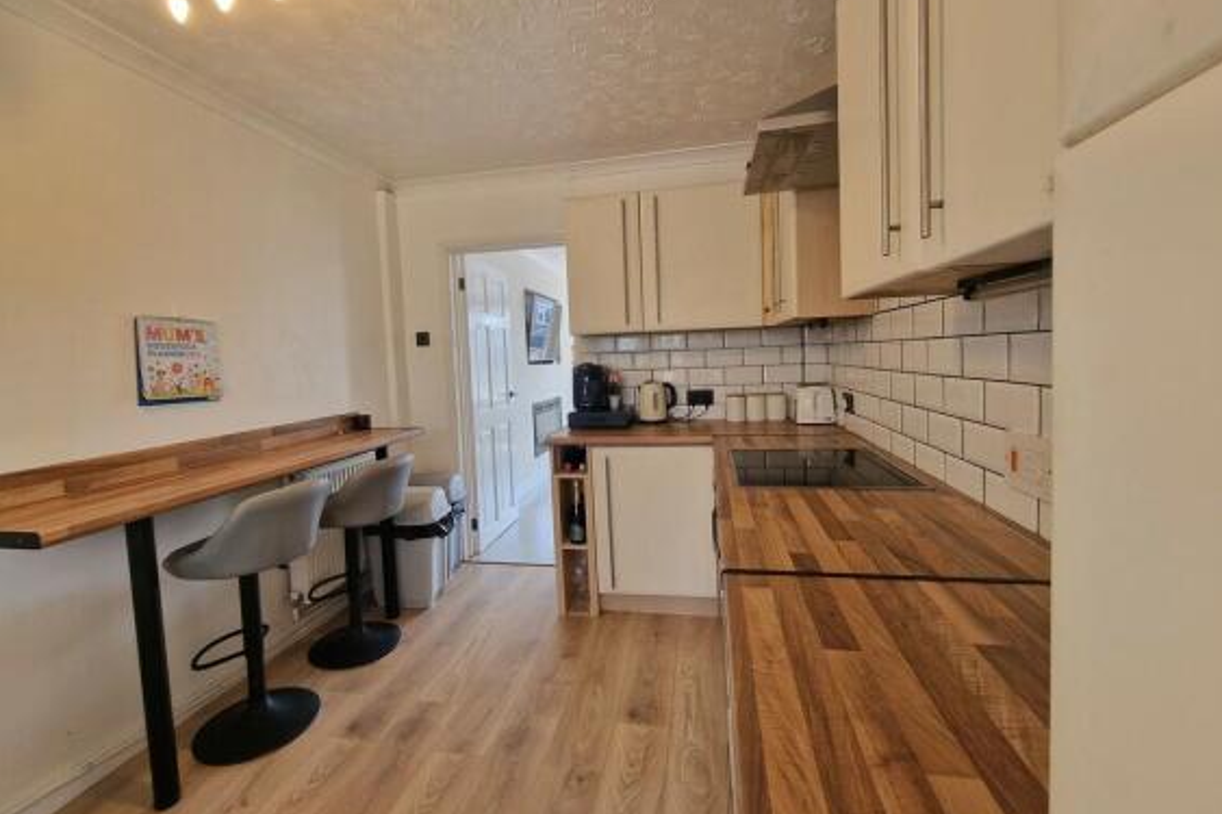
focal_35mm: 14
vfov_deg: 81.0
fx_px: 475
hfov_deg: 104.2
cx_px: 596
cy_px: 370
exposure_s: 1/50
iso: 64
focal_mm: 2.2
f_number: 2.2
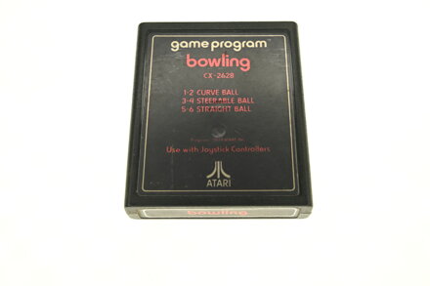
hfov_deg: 44.5
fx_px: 525
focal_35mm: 44
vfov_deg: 30.5
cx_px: 215
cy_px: 143
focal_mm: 44
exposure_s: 1/500
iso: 2000
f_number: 11
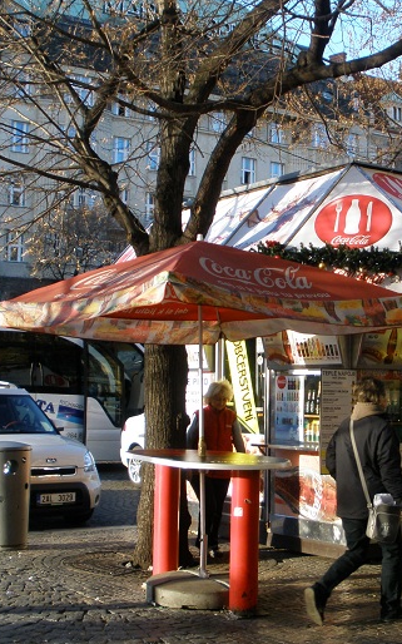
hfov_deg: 22.4
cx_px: 322
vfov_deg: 35.7
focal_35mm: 57
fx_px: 1000
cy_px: 331
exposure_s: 1/160
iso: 80
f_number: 3.5
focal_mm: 6.3
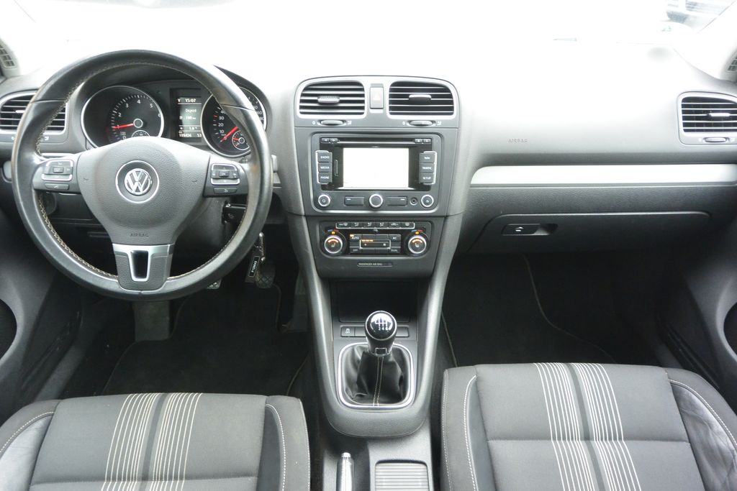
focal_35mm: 27
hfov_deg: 67.4
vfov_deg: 47.9
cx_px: 368
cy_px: 246
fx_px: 553
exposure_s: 1/50
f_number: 3.5
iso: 800
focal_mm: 10
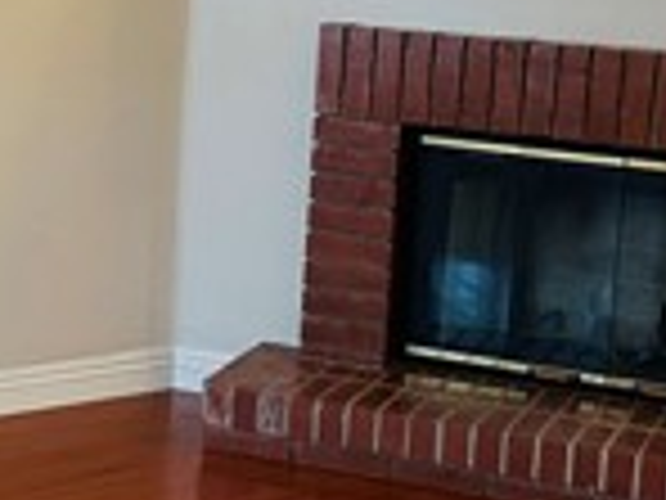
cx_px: 140
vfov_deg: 14.2
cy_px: 99
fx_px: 2001
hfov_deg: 18.7
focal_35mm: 104
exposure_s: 1/60
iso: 320
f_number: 1.78
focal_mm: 6.86
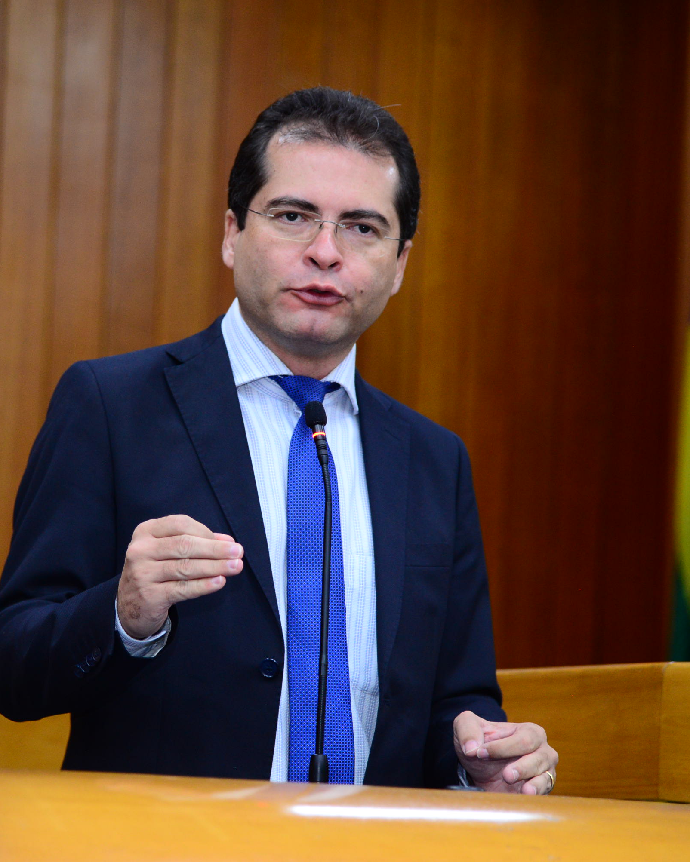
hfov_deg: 9.1
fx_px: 4314
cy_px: 431
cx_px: 240
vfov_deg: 11.4
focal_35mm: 169
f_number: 4
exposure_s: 1/60
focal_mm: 120
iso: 1600
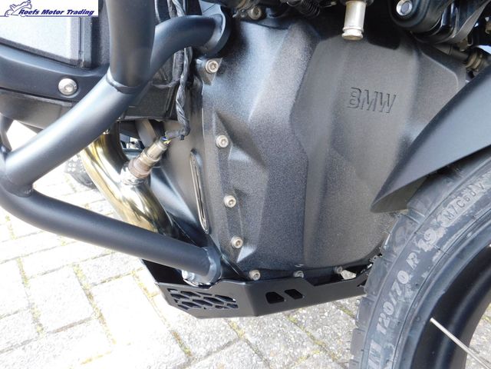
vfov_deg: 46.8
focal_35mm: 30
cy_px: 184
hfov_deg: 60.0
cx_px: 246
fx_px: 426
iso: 125
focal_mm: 5.3
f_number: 3.2
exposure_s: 1/50
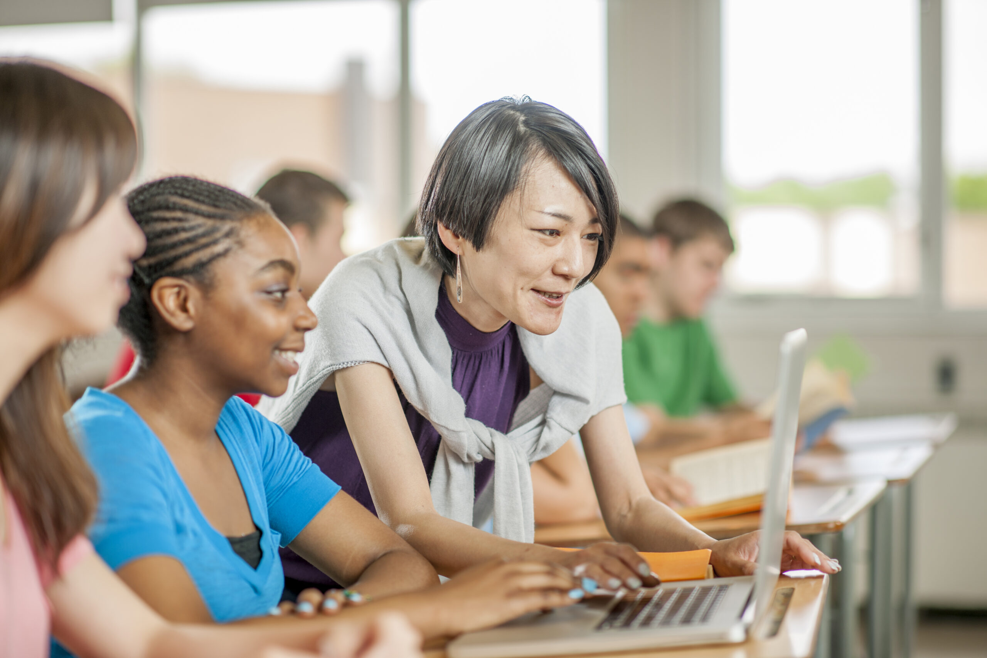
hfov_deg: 23.9
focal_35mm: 85
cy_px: 329
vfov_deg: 16.1
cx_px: 494
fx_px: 2330
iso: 100
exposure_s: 1/200
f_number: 2
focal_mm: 85
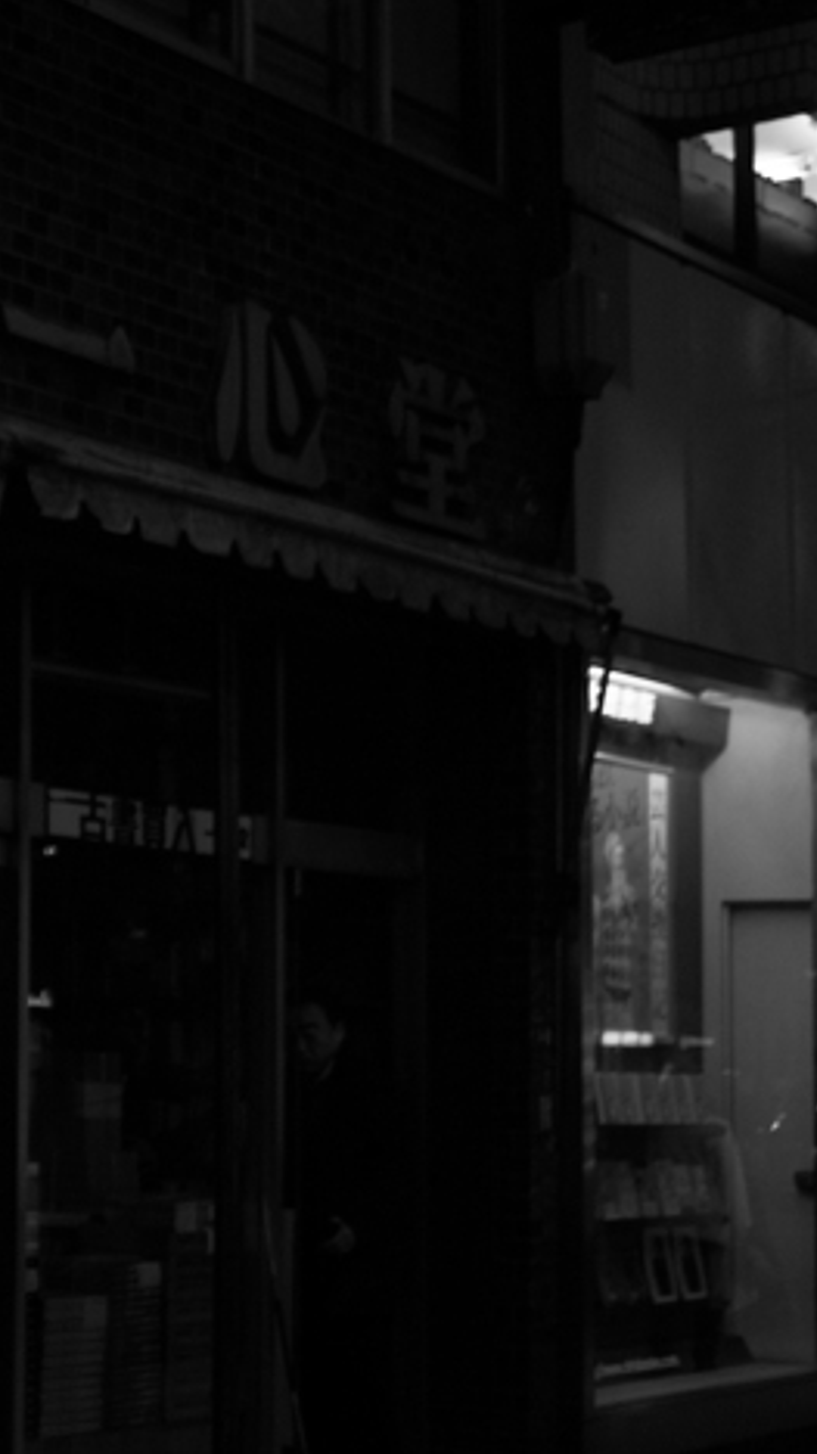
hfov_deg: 14.5
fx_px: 2736
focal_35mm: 71
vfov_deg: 29.7
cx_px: -739
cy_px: 780
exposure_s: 1/40
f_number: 3.2
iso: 320
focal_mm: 21
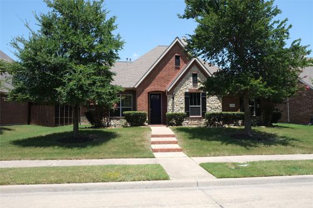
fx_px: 235
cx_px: 156
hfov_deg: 67.4
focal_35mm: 27
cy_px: 104
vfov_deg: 47.9
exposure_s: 1/60
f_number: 13
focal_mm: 18
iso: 160
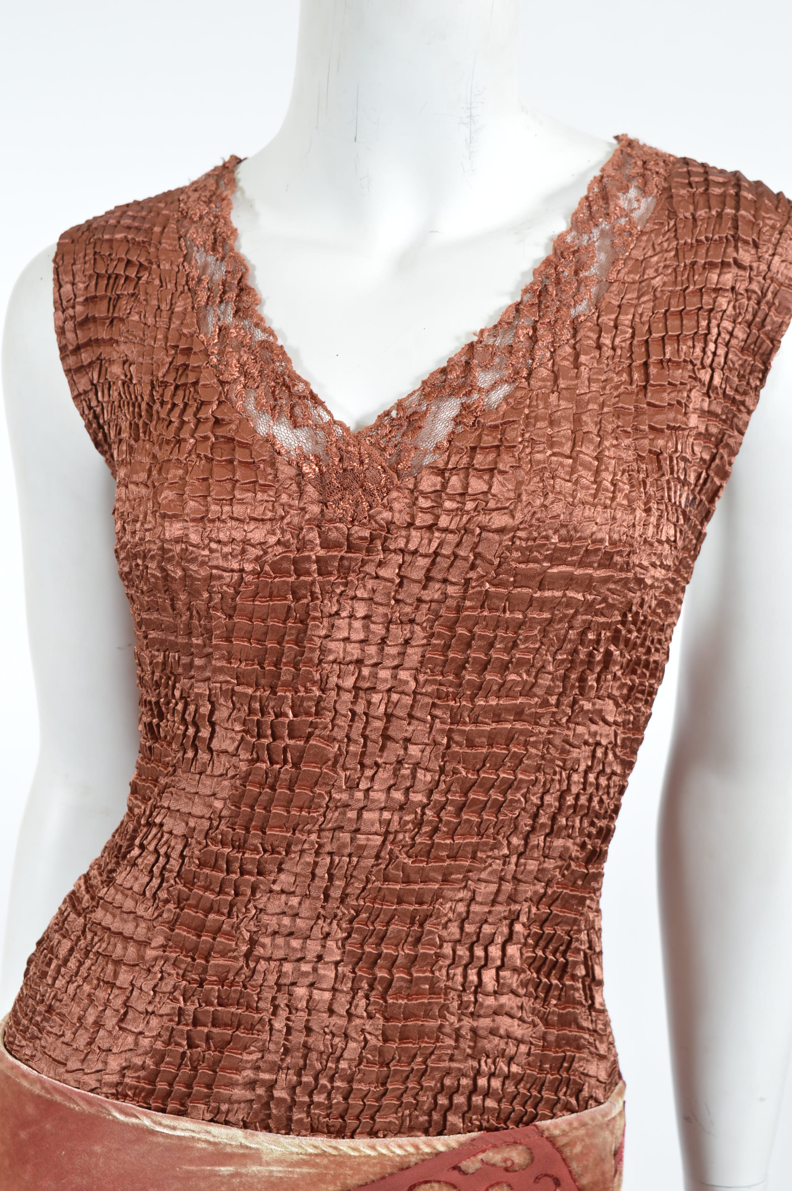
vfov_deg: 33.4
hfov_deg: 22.6
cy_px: 596
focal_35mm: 60
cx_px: 396
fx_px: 1984
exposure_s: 1/80
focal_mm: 40
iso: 200
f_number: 6.3
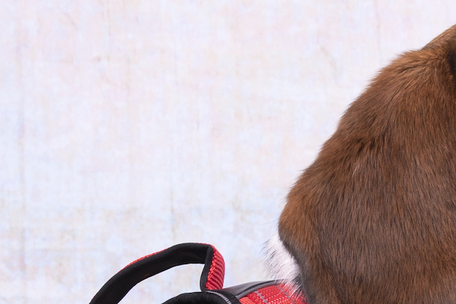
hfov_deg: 17.8
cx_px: 533
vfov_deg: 12.2
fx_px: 1393
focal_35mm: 110
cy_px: 363
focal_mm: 34
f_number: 11
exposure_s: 1/160
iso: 250
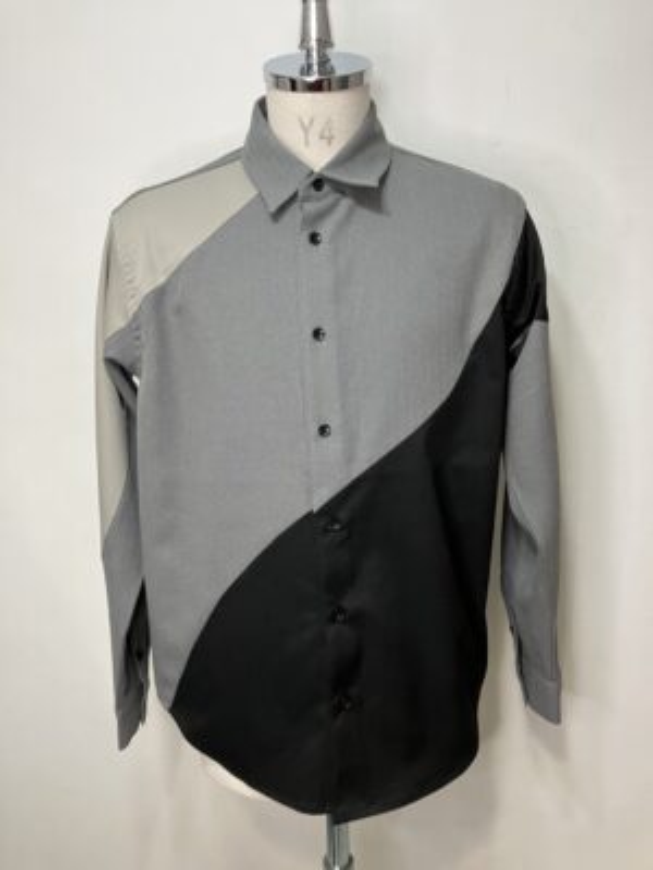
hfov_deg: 49.7
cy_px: 435
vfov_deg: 63.4
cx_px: 326
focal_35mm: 28
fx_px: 704
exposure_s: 1/50
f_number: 1.8
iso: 80
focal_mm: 3.99
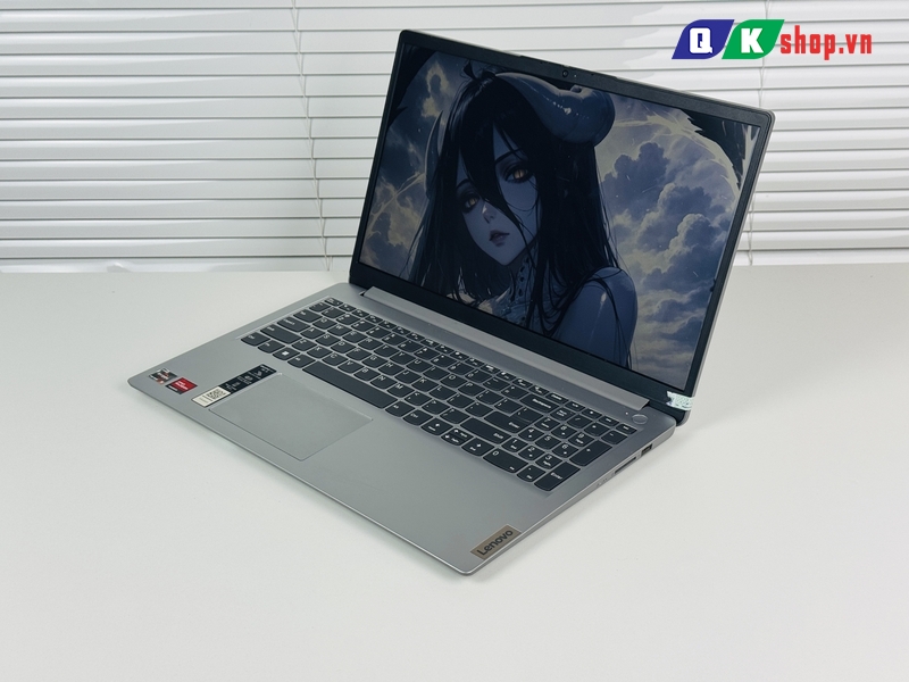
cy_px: 341
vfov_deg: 30.3
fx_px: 1260
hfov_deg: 39.7
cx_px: 454
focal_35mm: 48
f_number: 1.78
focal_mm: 6.76
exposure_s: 1/162
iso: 50
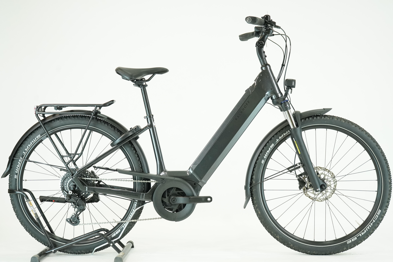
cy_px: 131
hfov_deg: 35.6
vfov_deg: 24.2
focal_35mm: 56
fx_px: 611
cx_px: 196
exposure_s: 1/200
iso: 2000
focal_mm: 56
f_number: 5
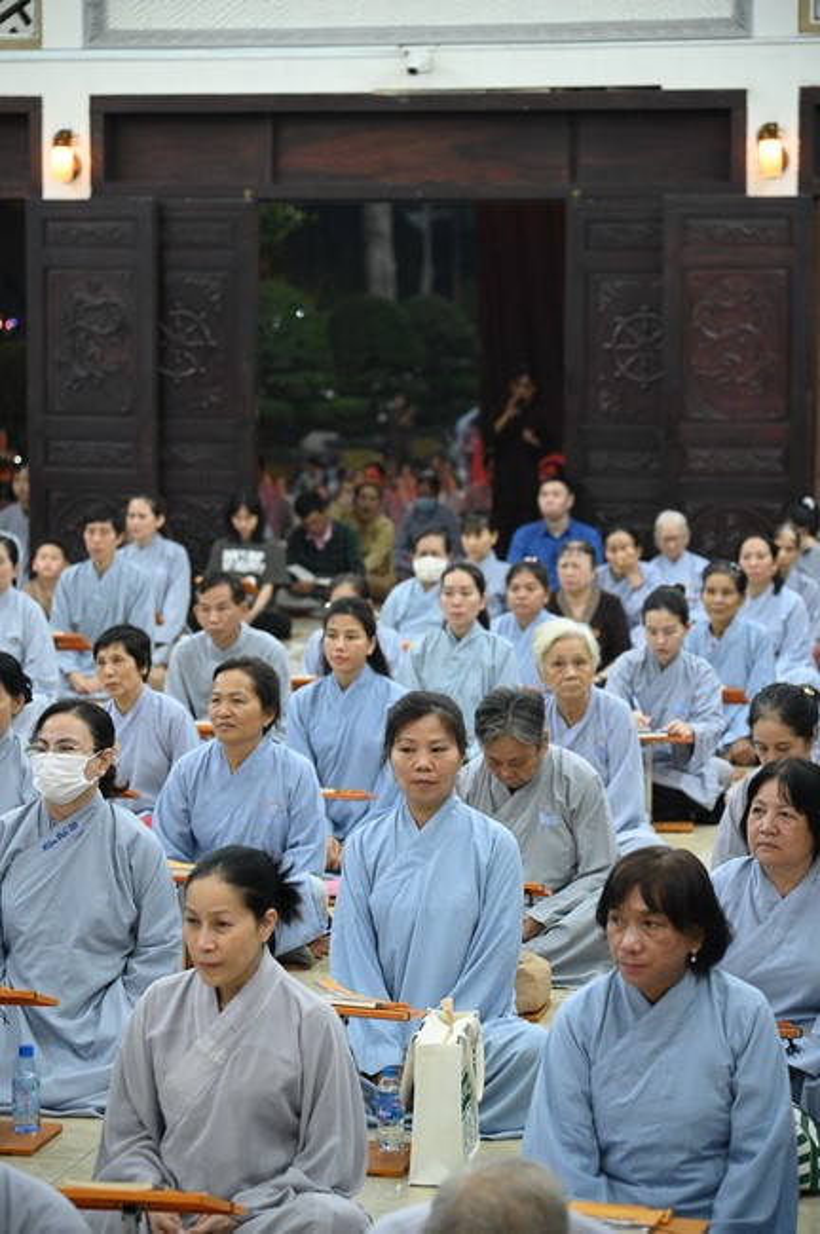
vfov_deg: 21.5
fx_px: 3253
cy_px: 617
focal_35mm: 95
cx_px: 410
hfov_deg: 14.4
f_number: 4.5
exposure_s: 1/160
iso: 8000
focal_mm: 95
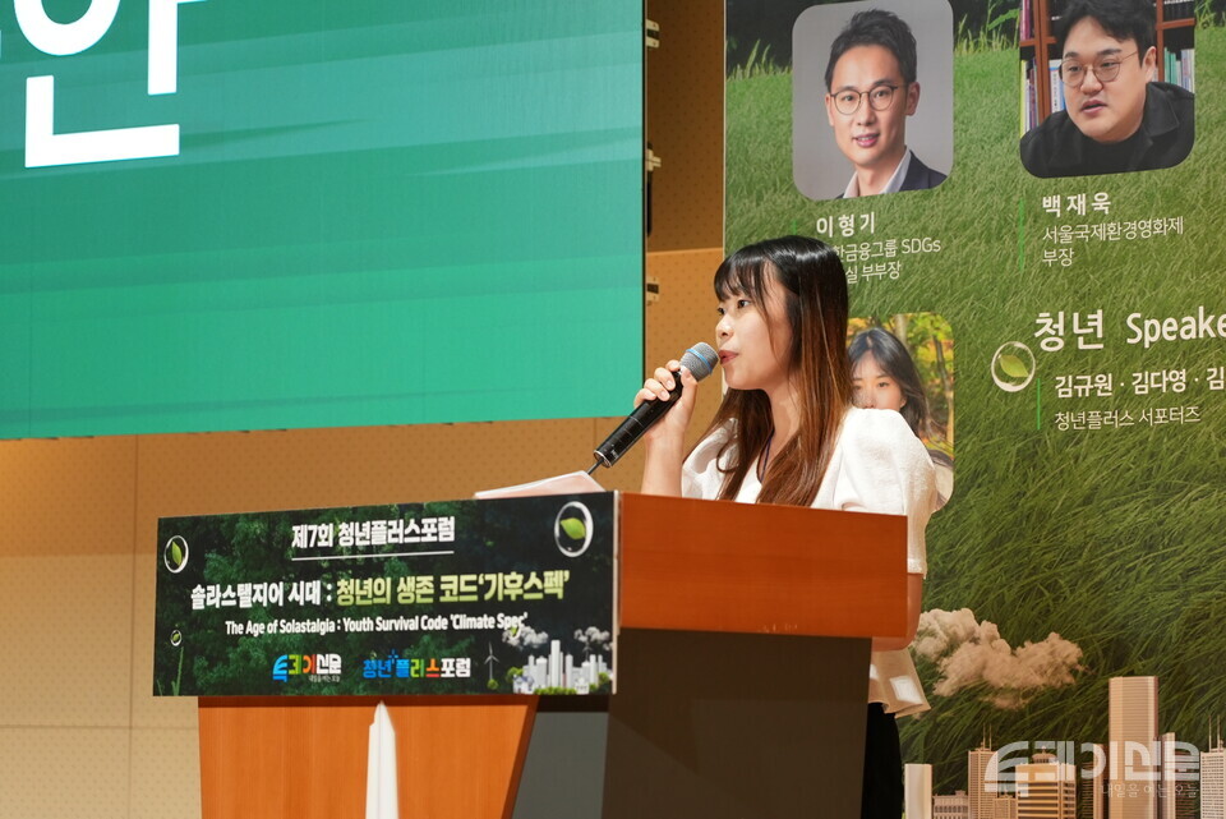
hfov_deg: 19.4
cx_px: 613
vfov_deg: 13.1
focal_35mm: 105
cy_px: 410
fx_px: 3577
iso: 1600
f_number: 4
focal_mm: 105
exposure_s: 1/125
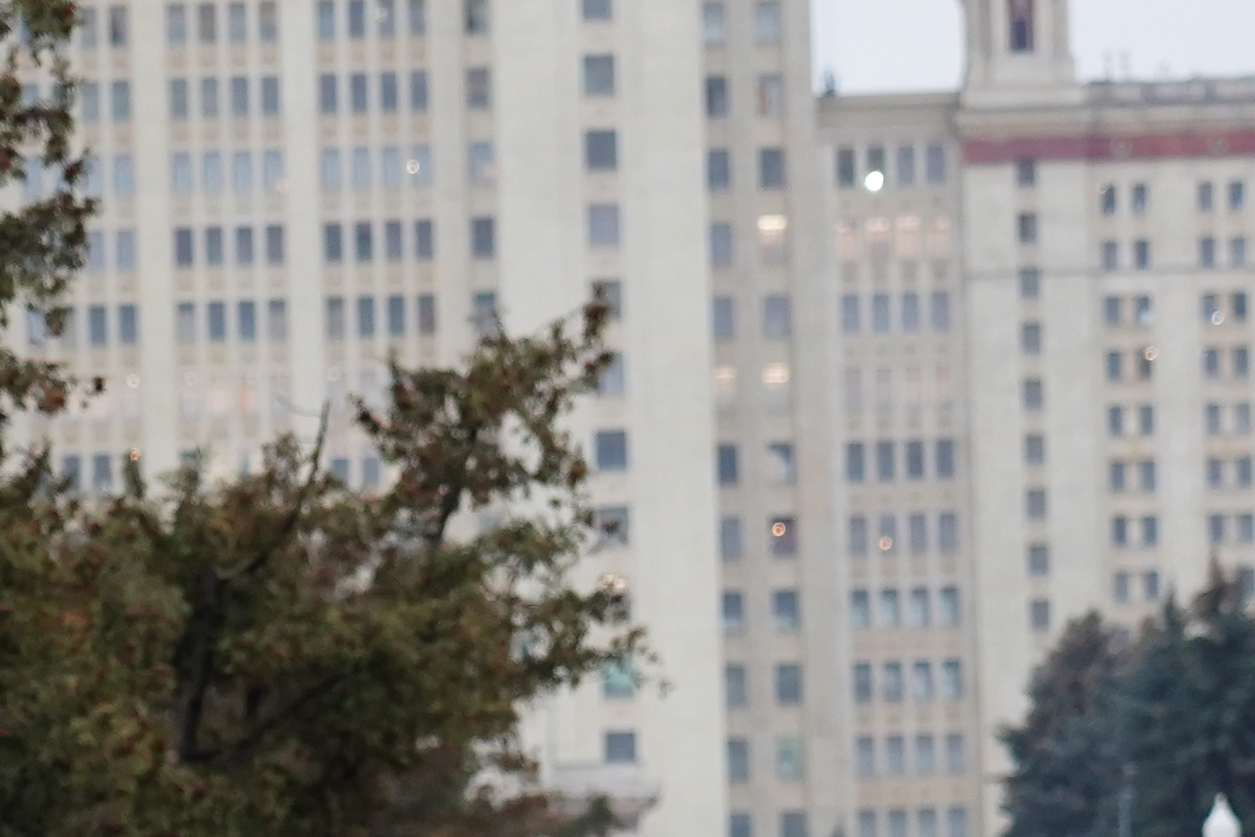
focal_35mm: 425
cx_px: 251
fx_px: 14815
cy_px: 1151
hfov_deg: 4.8
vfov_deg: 3.2
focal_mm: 105
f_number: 4
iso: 1250
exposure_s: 1/400
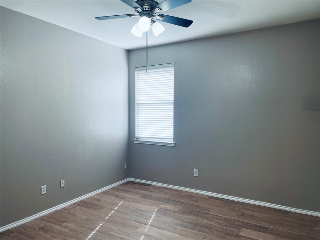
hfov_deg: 67.3
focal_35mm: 26
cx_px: 160
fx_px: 240
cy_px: 120
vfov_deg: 53.1
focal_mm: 4.2
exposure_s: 1/120
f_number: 1.6
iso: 40
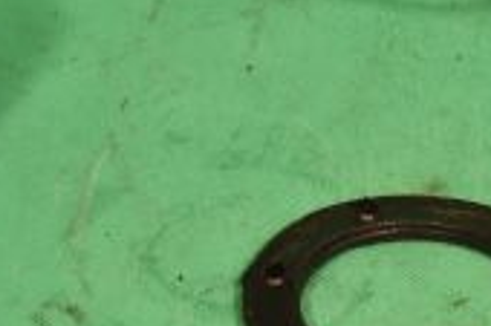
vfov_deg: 6.8
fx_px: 2739
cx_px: 459
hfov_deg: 10.2
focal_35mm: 201
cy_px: 12
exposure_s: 1/60
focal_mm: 38
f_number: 16
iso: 800
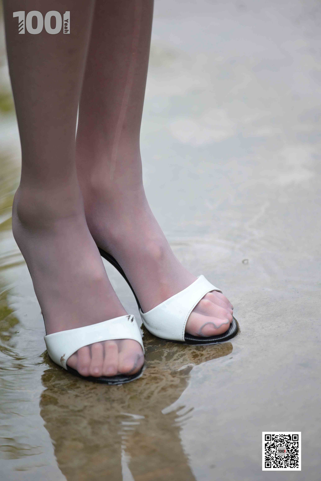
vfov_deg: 10.3
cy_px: 240
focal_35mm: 200
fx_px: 2675
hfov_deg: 6.9
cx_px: 160
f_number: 2.8
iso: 1250
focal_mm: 200
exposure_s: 1/250
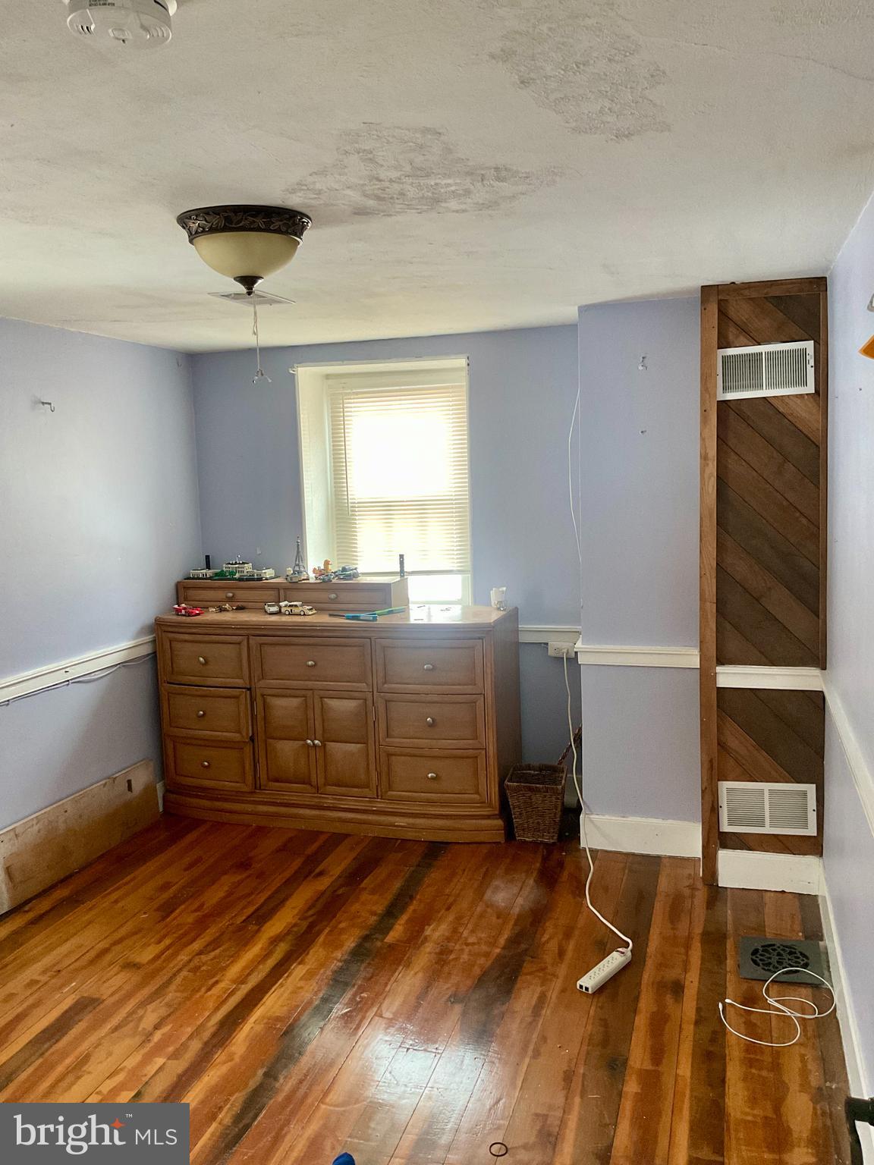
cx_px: 437
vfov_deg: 61.7
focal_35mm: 29
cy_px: 582
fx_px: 976
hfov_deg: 48.2
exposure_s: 1/60
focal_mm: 3
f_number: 1.8
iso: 160
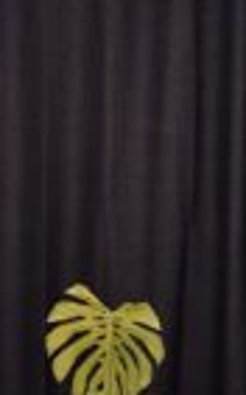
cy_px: 459
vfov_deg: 14.7
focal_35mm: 138
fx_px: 1482
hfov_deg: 9.2
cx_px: -162
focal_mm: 5.4
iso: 250
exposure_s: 1/100
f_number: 1.8
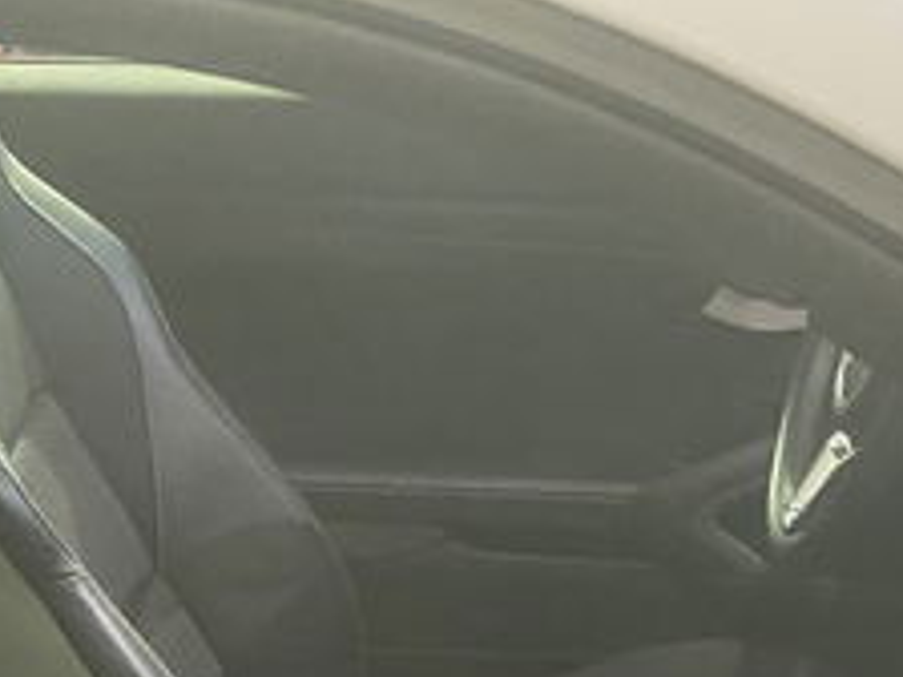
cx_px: 411
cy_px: 1084
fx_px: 2322
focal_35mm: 89
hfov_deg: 22.0
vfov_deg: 15.1
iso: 640
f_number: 1.8
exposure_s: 1/25
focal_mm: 4.25
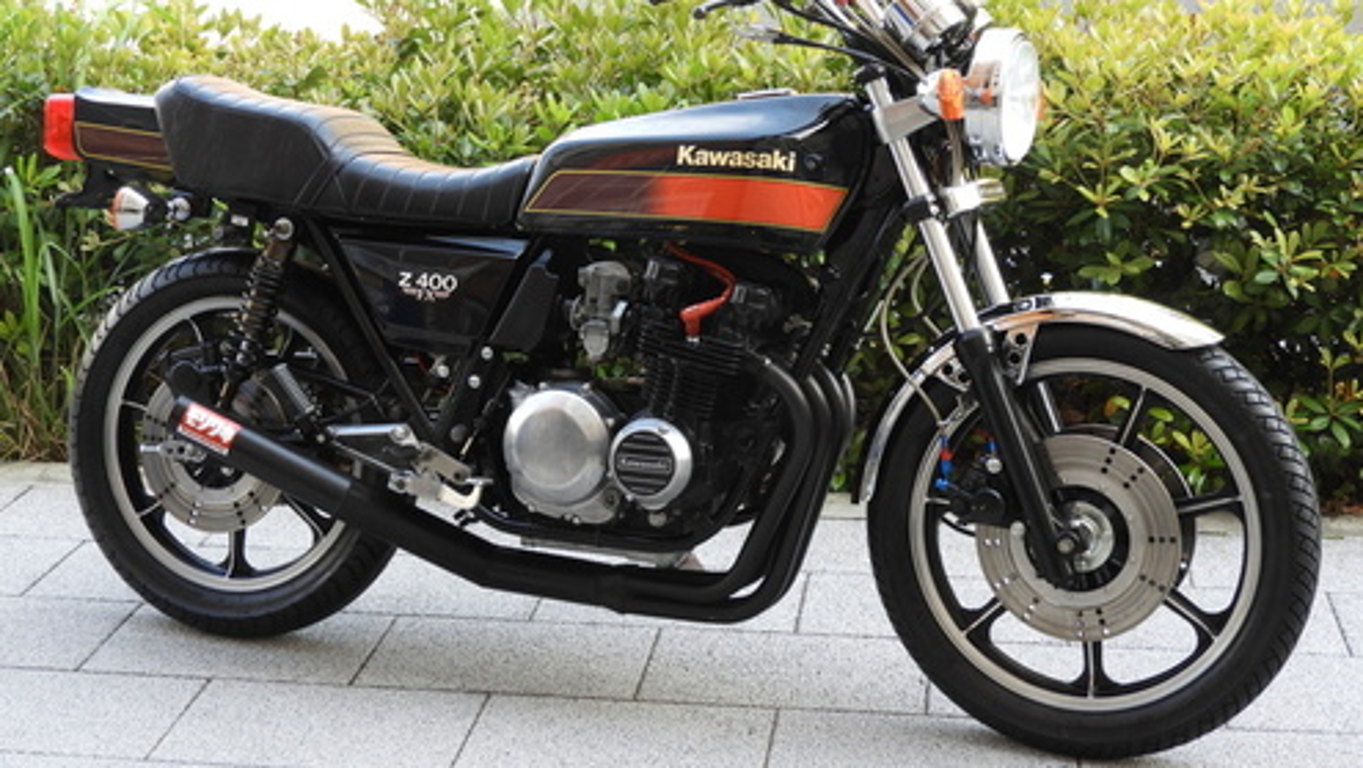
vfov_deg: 18.3
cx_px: 677
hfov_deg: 31.9
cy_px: 296
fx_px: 2386
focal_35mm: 66
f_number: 4.2
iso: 100
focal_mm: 10.7
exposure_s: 1/50
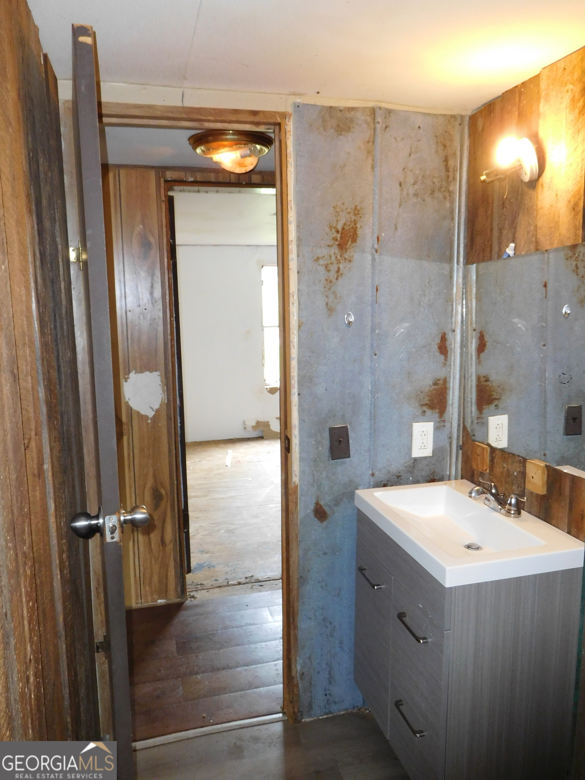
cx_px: 292
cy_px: 390
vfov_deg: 69.4
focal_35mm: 25
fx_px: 563
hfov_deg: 54.9
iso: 320
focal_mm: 4.5
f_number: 3.4
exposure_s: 1/30
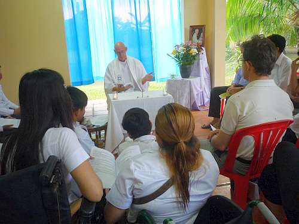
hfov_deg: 56.8
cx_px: 150
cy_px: 112
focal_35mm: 32
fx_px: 276
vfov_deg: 44.2
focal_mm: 5.2
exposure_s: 1/30
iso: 160
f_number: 3.3
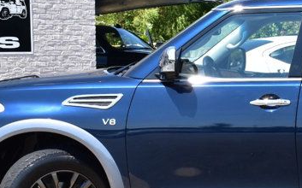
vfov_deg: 9.2
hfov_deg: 14.6
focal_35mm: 142
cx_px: 272
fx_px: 1168
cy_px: 130
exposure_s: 1/400
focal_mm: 32
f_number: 11
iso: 400
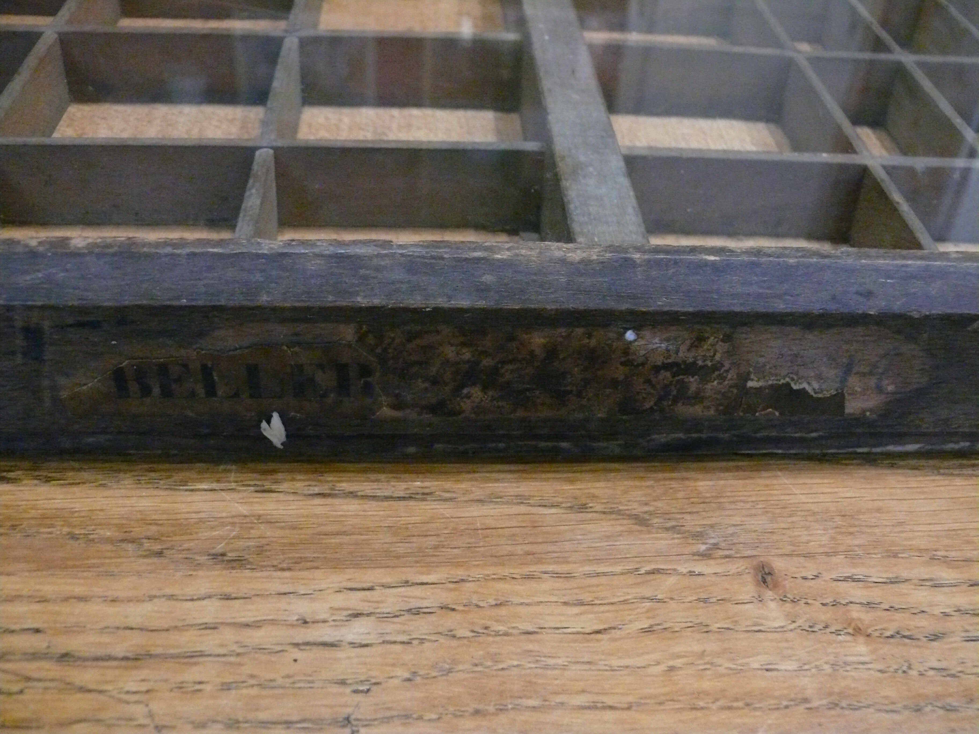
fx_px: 1075
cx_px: 490
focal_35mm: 38
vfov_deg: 37.7
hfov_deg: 49.0
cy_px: 367
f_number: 2.8
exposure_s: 1/15
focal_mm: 8
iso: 800
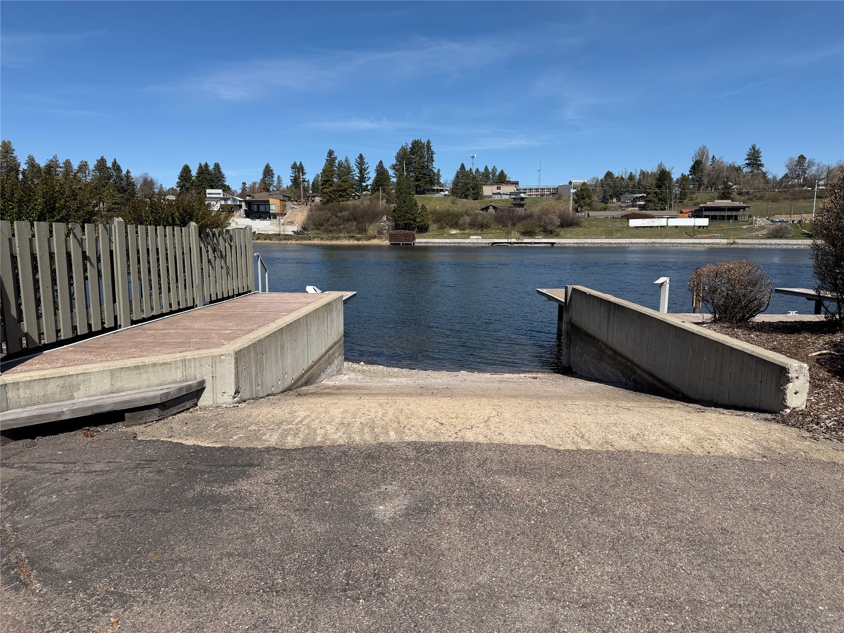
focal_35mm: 24
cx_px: 422
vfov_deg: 56.8
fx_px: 585
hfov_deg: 71.6
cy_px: 316
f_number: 1.78
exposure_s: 1/6711
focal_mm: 6.76
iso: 80
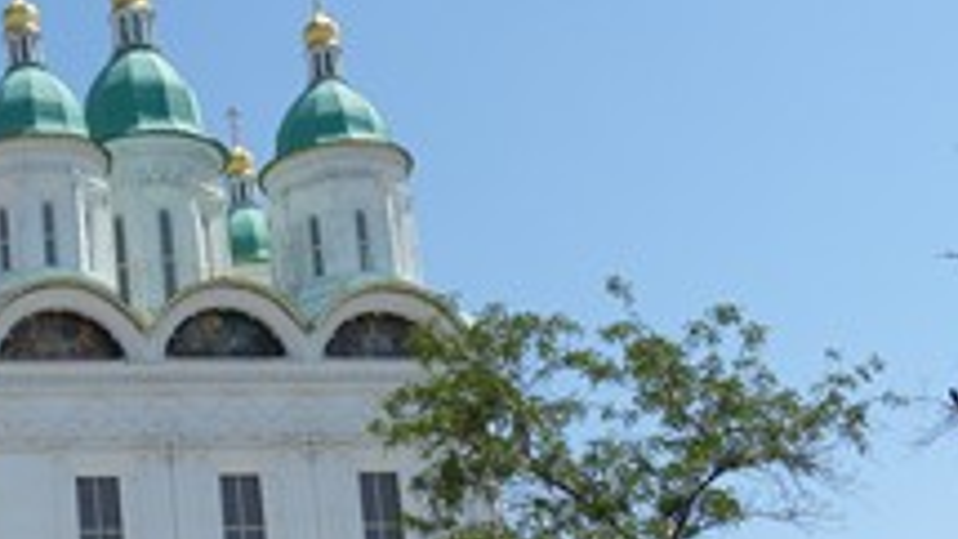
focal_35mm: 75
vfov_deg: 15.9
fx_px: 1905
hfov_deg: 27.3
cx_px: 111
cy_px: 486
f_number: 4
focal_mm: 6.6
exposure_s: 1/1300
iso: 100
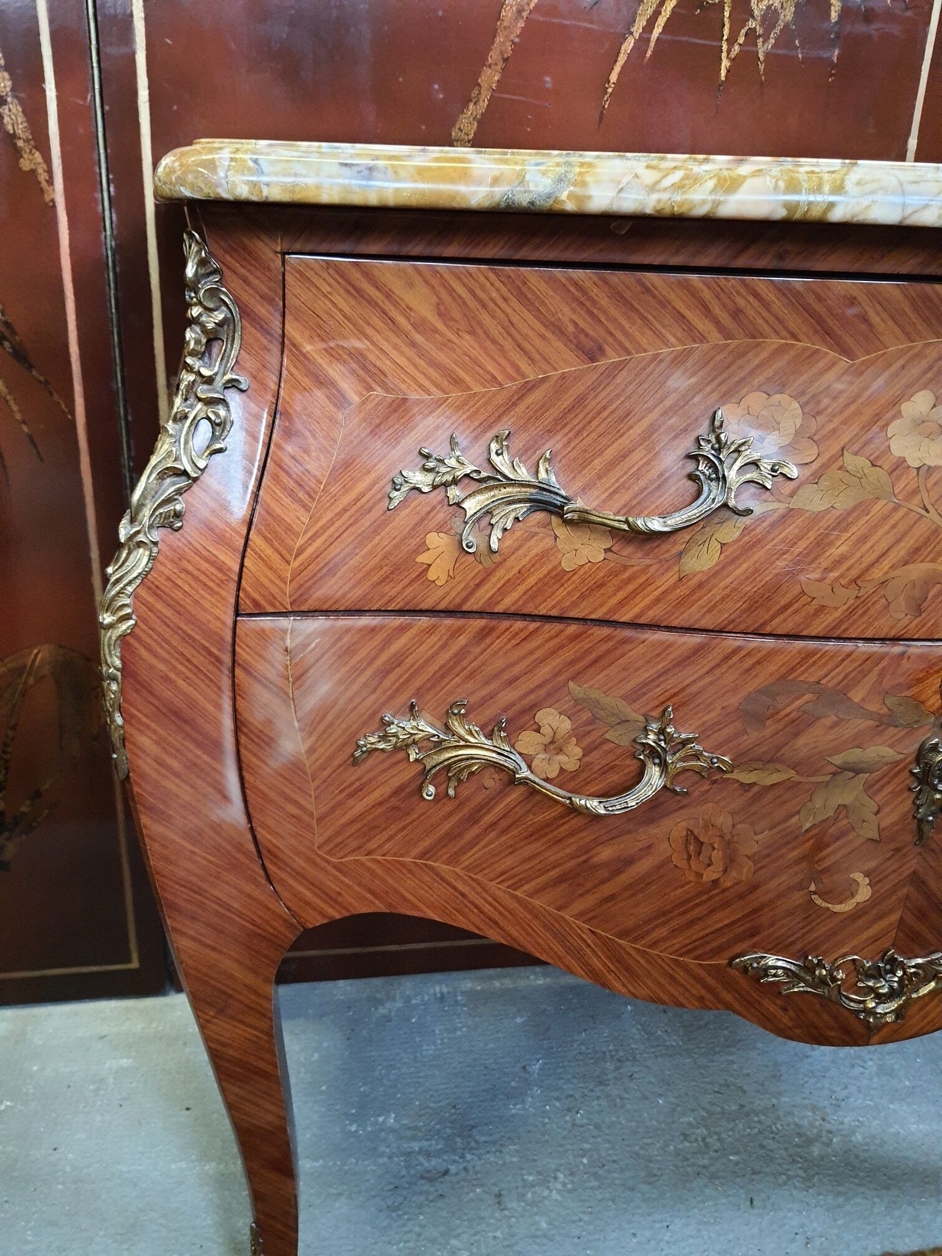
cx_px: 471
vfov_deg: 67.3
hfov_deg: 53.1
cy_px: 628
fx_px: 943
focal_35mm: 26
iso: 500
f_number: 1.7
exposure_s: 1/50
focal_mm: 4.32
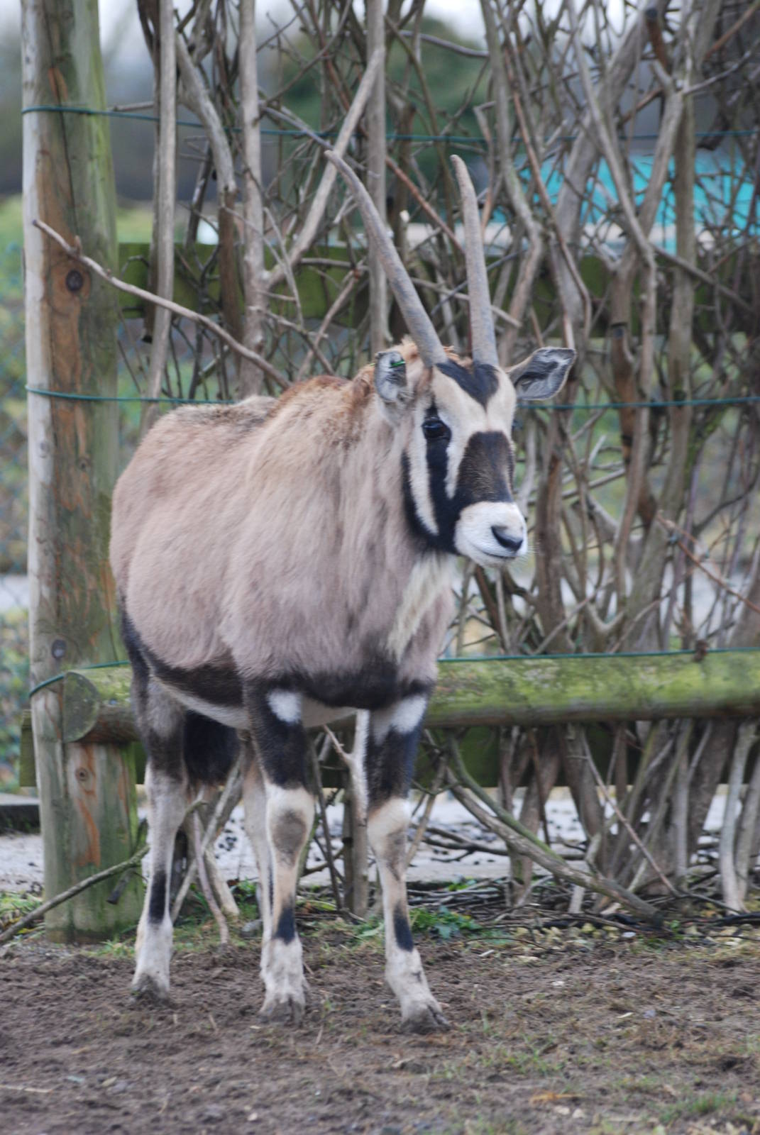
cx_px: 380
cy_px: 568
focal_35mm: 255
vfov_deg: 8.1
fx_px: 8052
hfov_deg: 5.4
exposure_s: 1/100
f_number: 4.8
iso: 400
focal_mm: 170
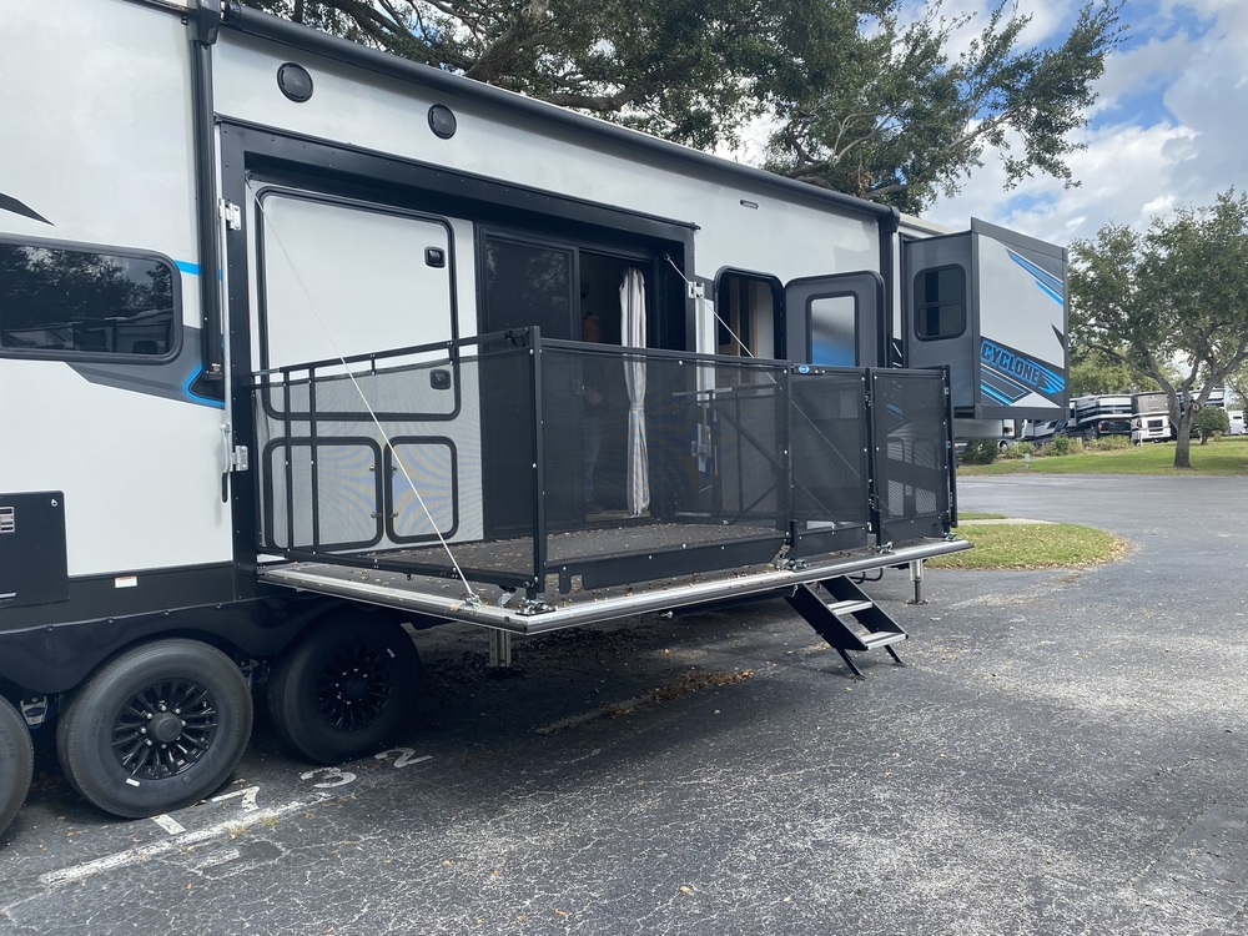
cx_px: 624
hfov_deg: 67.3
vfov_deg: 53.1
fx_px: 937
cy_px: 468
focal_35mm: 26
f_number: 1.8
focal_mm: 4.25
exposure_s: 1/957
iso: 32
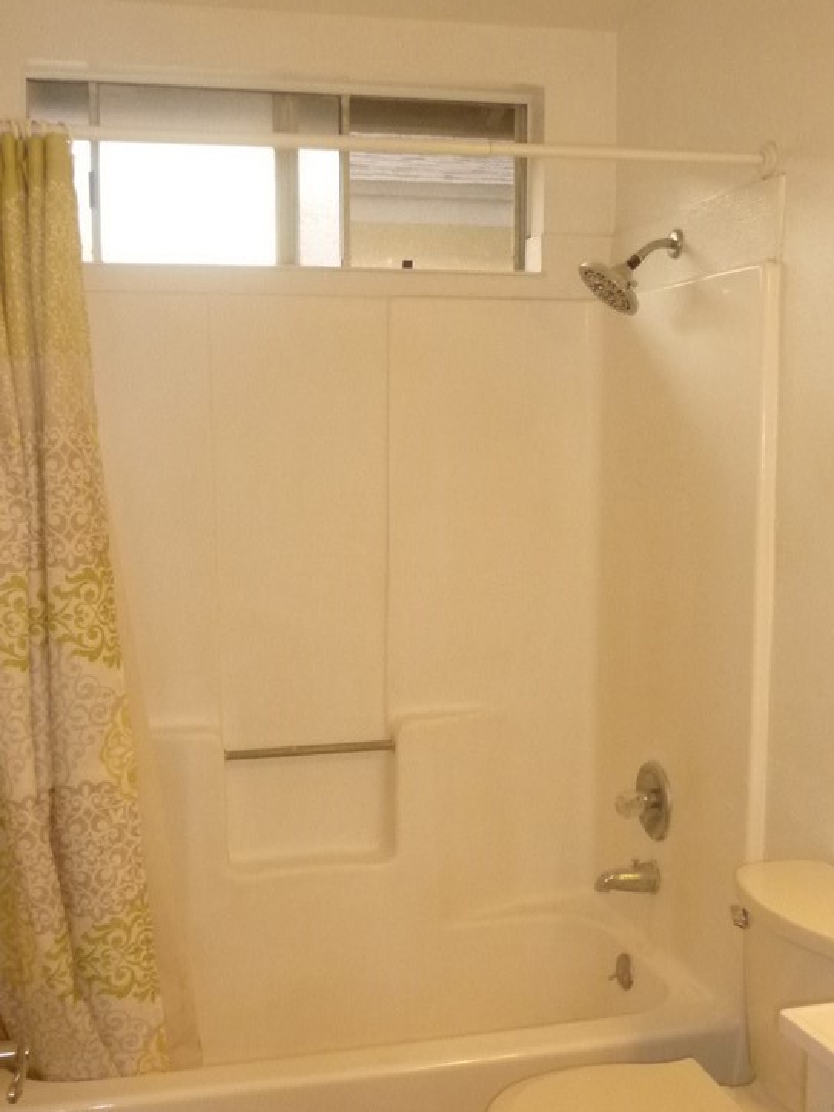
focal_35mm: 41
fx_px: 1317
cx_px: 393
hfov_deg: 35.1
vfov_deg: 45.7
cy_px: 601
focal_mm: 5.2
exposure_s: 1/80
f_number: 3.3
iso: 400
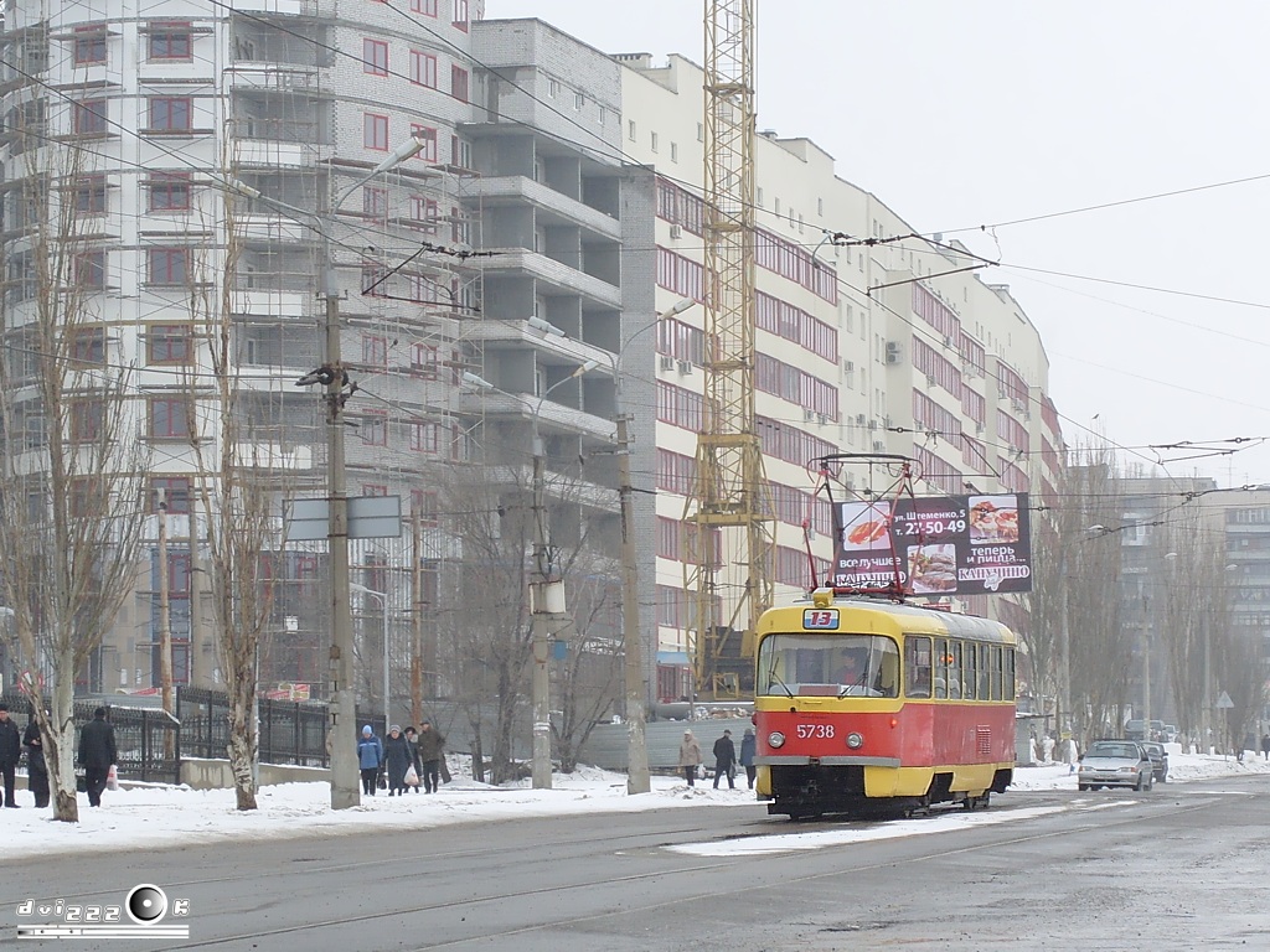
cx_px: 635
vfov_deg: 21.0
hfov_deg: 27.8
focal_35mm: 70
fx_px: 2568
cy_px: 476
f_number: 4.6
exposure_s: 1/250
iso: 80
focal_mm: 15.5
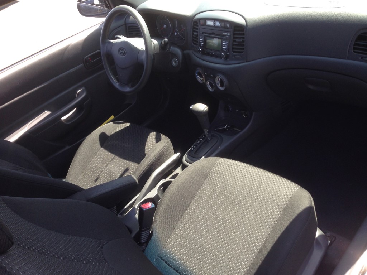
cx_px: 184
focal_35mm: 33
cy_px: 138
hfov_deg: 55.4
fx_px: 350
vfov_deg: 42.9
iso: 50
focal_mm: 4.12
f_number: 2.4
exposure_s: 1/120
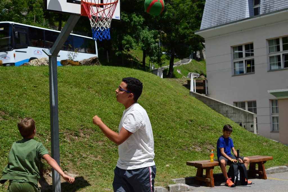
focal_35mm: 52
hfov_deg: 37.9
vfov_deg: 25.7
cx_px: 144
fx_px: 420
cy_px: 96
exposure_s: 1/1000
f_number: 5
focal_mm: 35
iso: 100
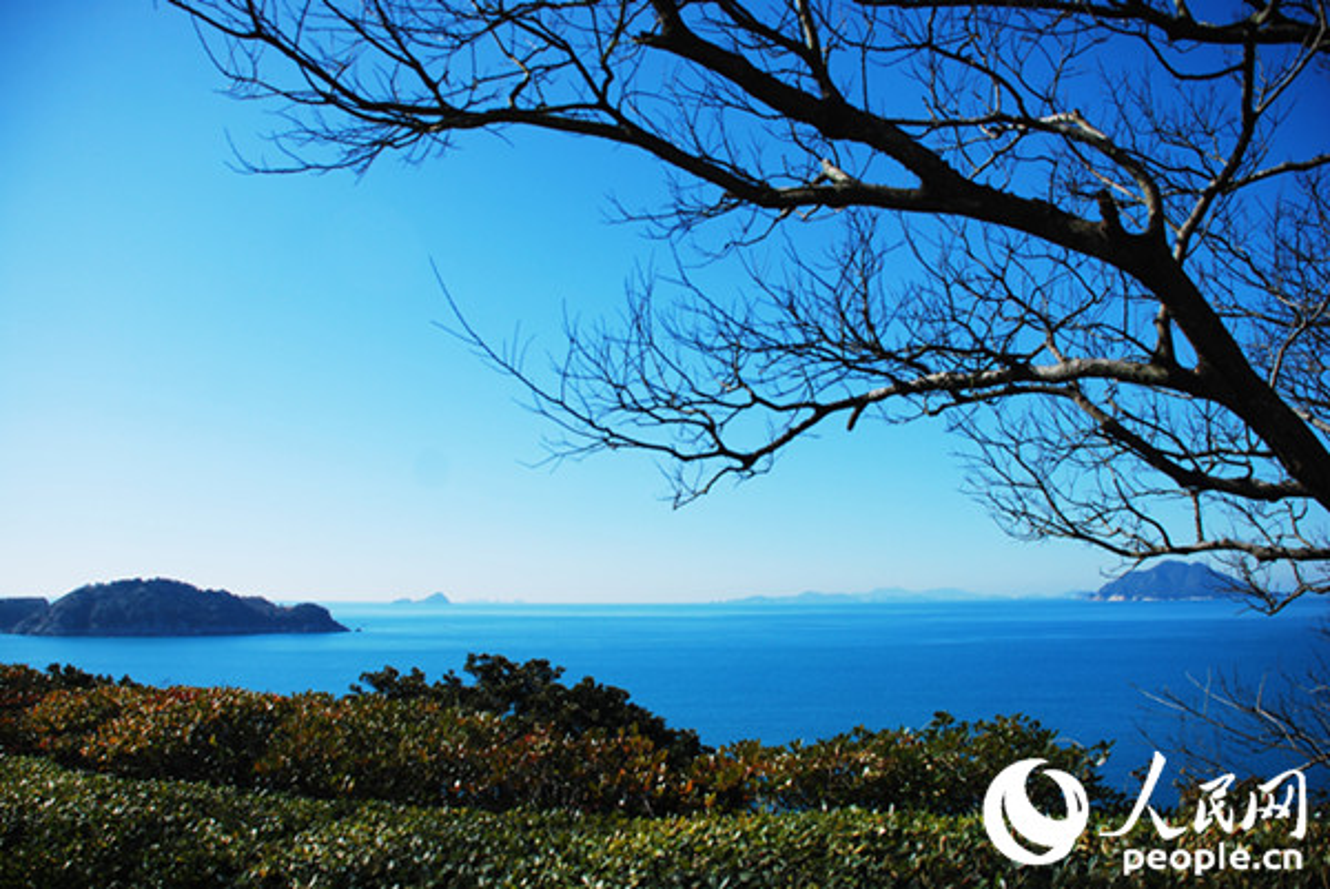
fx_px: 998
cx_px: 665
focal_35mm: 27
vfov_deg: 48.0
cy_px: 444
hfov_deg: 67.3
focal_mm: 18
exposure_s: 1/1000
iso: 100
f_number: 4.5
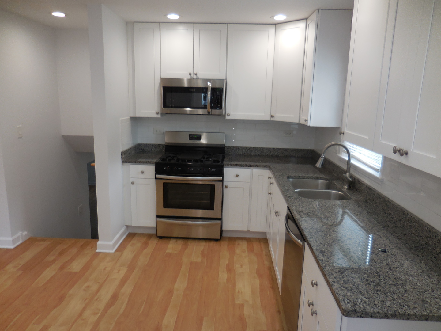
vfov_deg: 54.9
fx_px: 318
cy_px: 166
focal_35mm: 25
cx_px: 220
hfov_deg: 69.4
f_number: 3.3
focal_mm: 4.5
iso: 125
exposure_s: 1/40
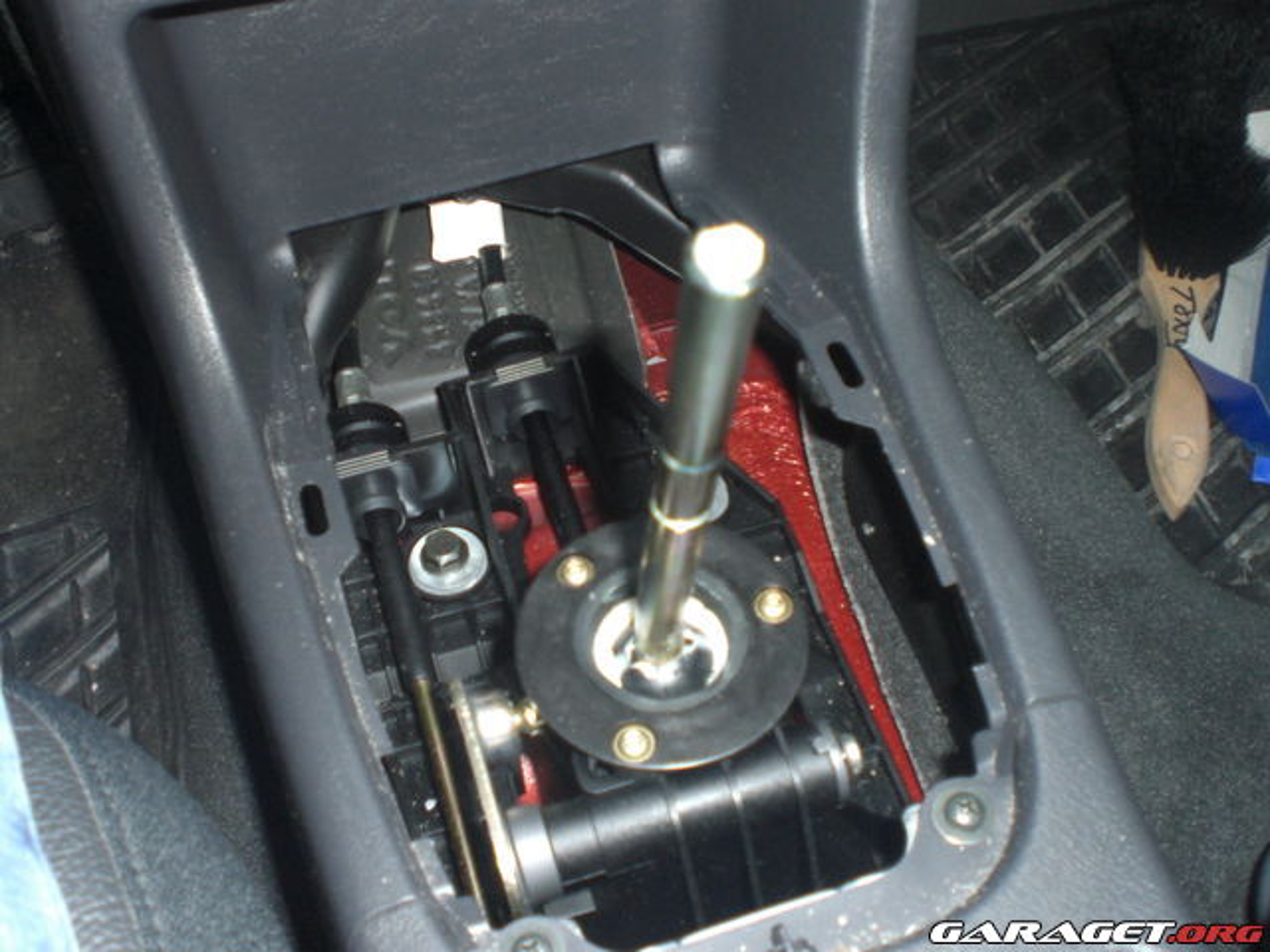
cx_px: 635
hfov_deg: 49.0
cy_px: 476
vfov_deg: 37.7
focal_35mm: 38
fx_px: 1394
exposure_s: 1/60
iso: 200
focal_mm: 6.3
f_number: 3.1
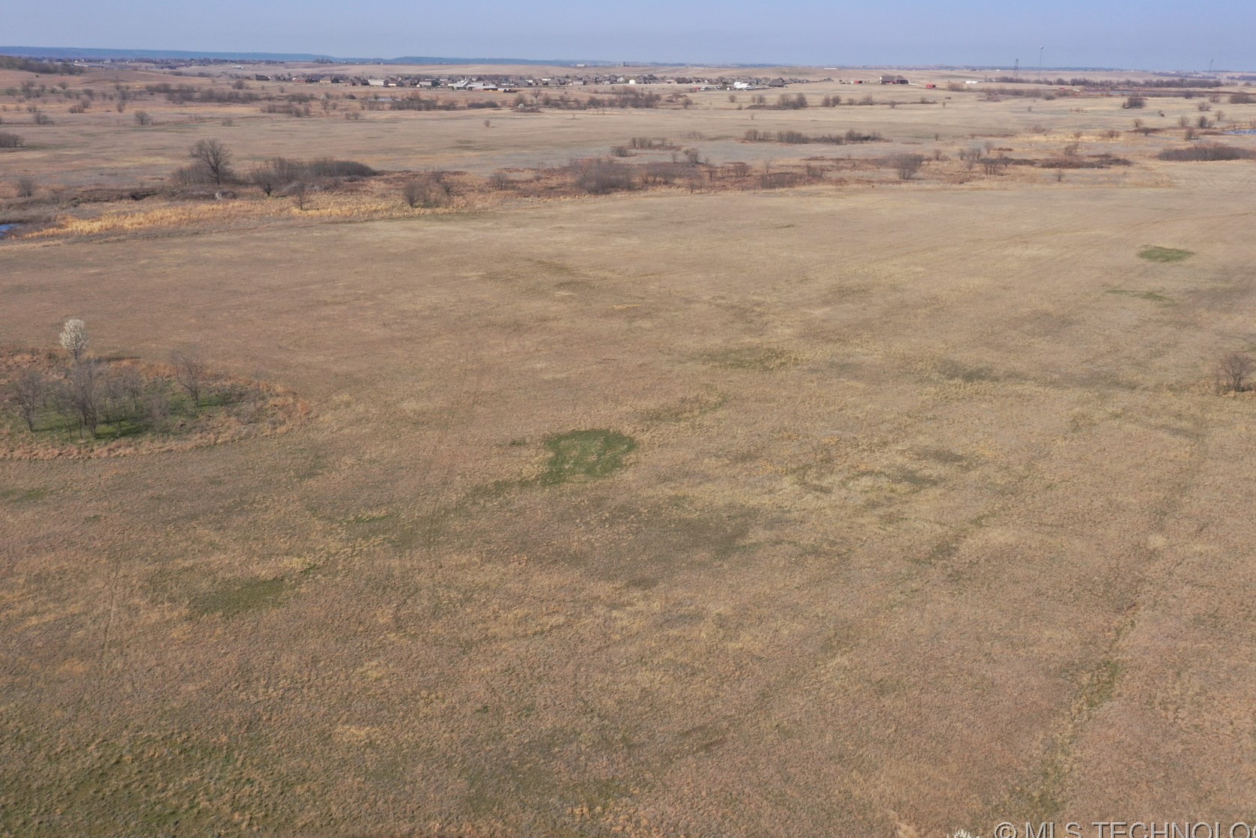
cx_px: 667
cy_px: 354
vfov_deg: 38.8
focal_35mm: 34
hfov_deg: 55.8
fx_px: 1186
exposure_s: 1/120
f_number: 11
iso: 100
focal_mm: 10.26
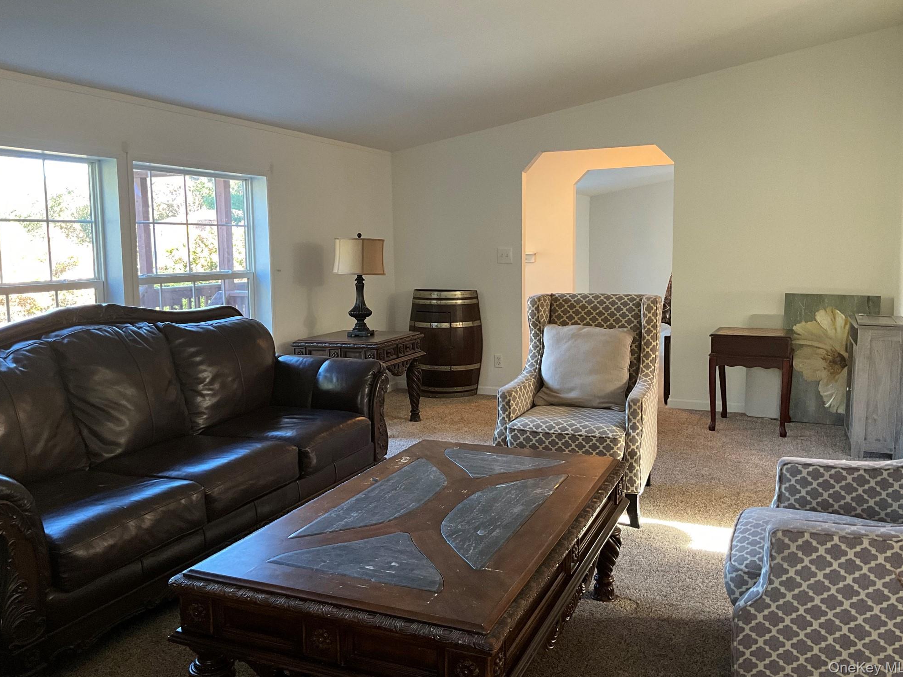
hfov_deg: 60.0
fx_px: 783
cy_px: 328
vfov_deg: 46.8
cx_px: 454
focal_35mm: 30
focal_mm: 3
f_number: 1.8
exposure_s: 1/60
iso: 160
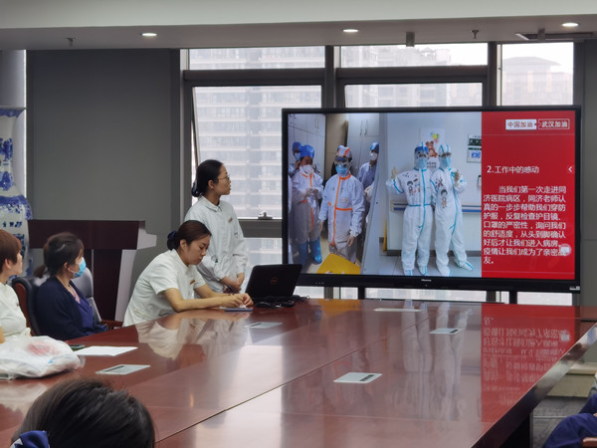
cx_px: 298
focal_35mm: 90
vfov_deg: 16.4
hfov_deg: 21.8
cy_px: 224
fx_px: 1552
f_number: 1.9
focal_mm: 6.71
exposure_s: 1/215
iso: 50
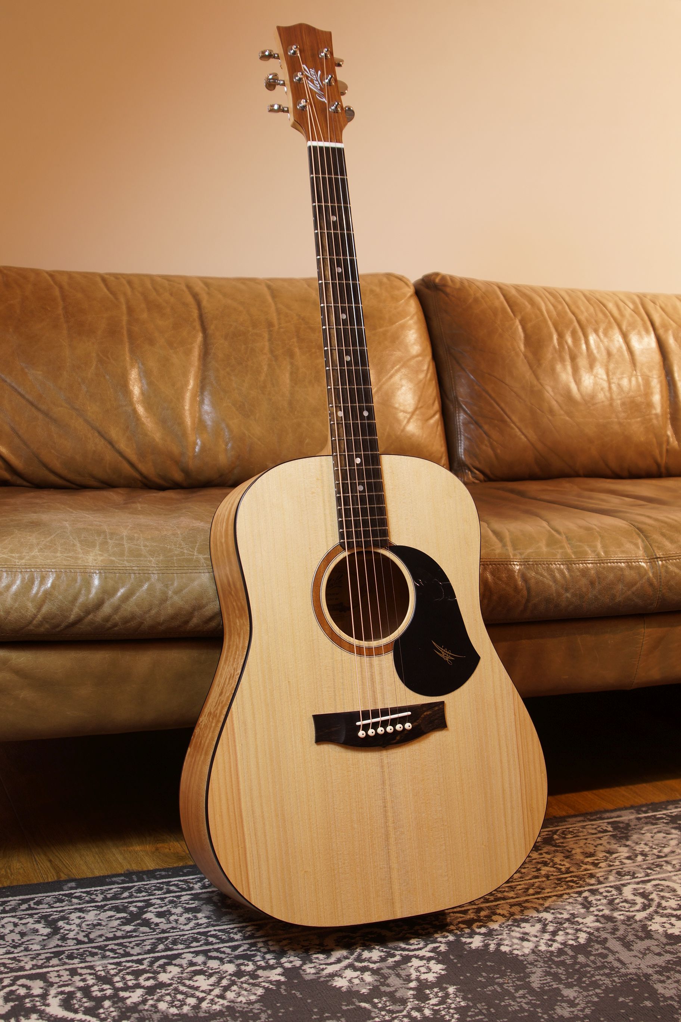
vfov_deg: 43.6
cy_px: 511
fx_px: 1277
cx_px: 340
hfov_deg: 29.9
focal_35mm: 45
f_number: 5
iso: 100
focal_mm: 30
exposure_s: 1/8
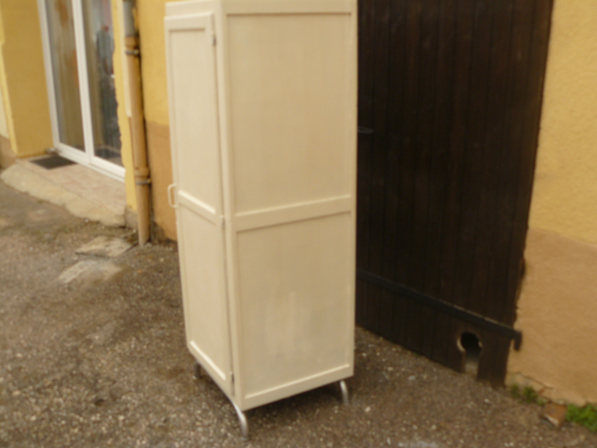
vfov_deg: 39.7
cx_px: 298
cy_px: 224
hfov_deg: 51.4
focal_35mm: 36
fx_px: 621
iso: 100
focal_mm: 6
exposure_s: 1/200
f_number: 4
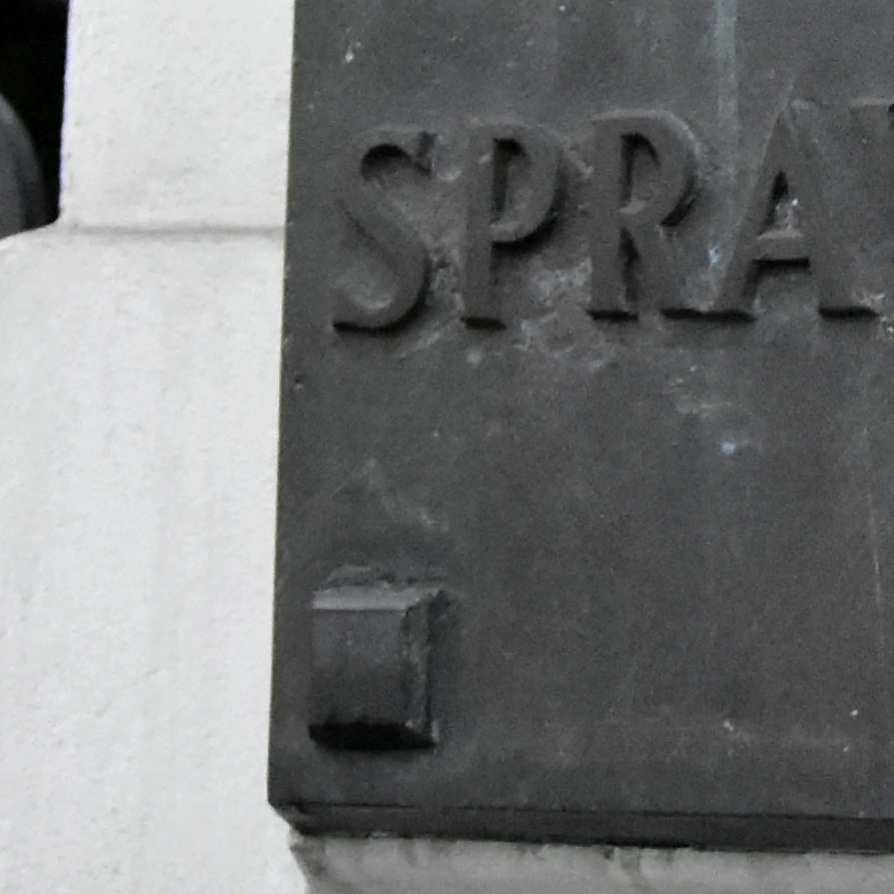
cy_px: -729
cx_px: 909
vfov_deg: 9.3
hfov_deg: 9.6
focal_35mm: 180
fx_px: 5255
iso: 5000
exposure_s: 1/60
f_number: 3.8
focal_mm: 21
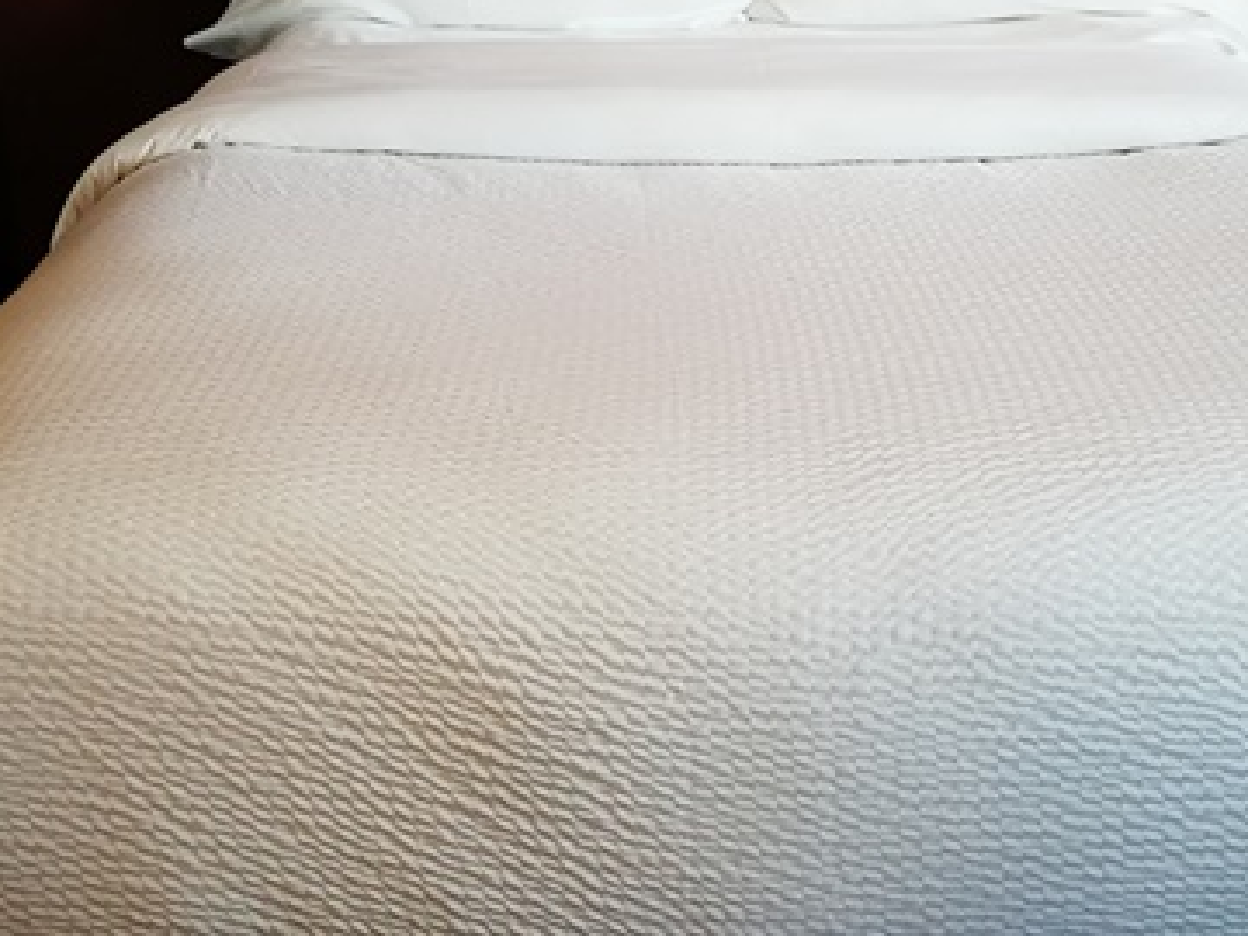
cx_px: 742
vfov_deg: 26.8
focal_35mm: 54
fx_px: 1947
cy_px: 277
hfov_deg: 35.4
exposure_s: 1/40
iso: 200
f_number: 2.2
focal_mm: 4.5
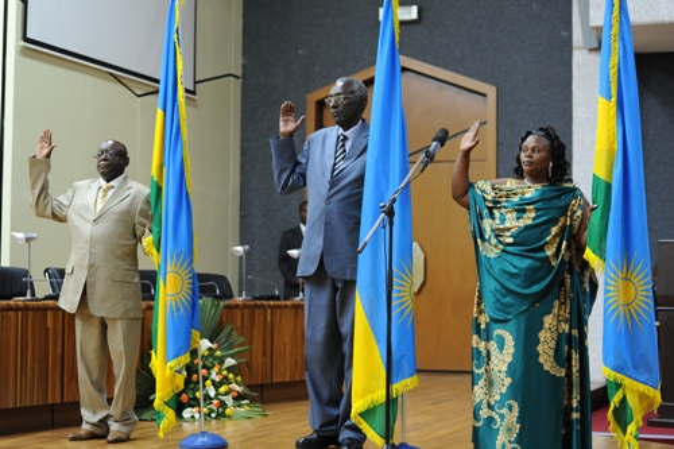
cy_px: 224
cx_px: 337
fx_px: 1310
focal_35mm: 70
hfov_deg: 28.9
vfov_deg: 19.4
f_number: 3.5
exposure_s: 1/100
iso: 4000
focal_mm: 70
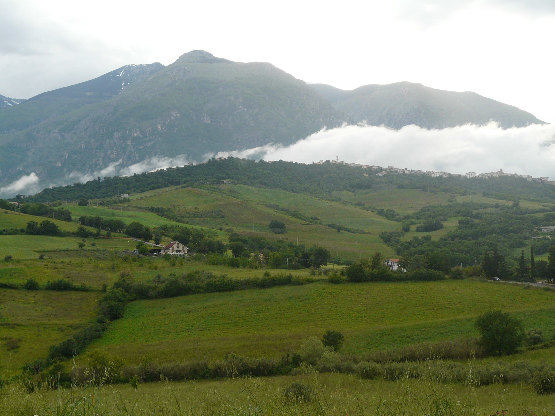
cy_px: 208
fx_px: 834
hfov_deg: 36.8
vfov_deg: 28.0
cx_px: 278
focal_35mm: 52
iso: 100
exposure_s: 1/250
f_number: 4.5
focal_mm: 8.5
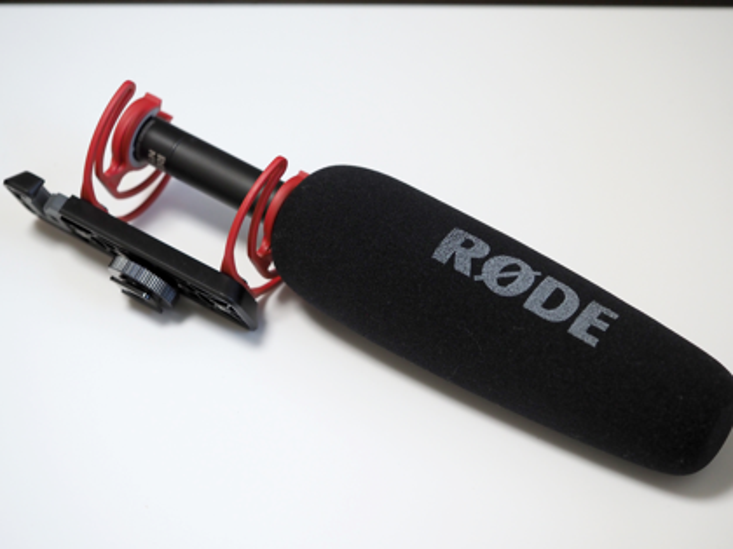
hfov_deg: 16.4
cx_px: 366
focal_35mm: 120
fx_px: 2541
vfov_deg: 12.3
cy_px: 274
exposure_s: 1/125
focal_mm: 60
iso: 1000
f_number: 2.8
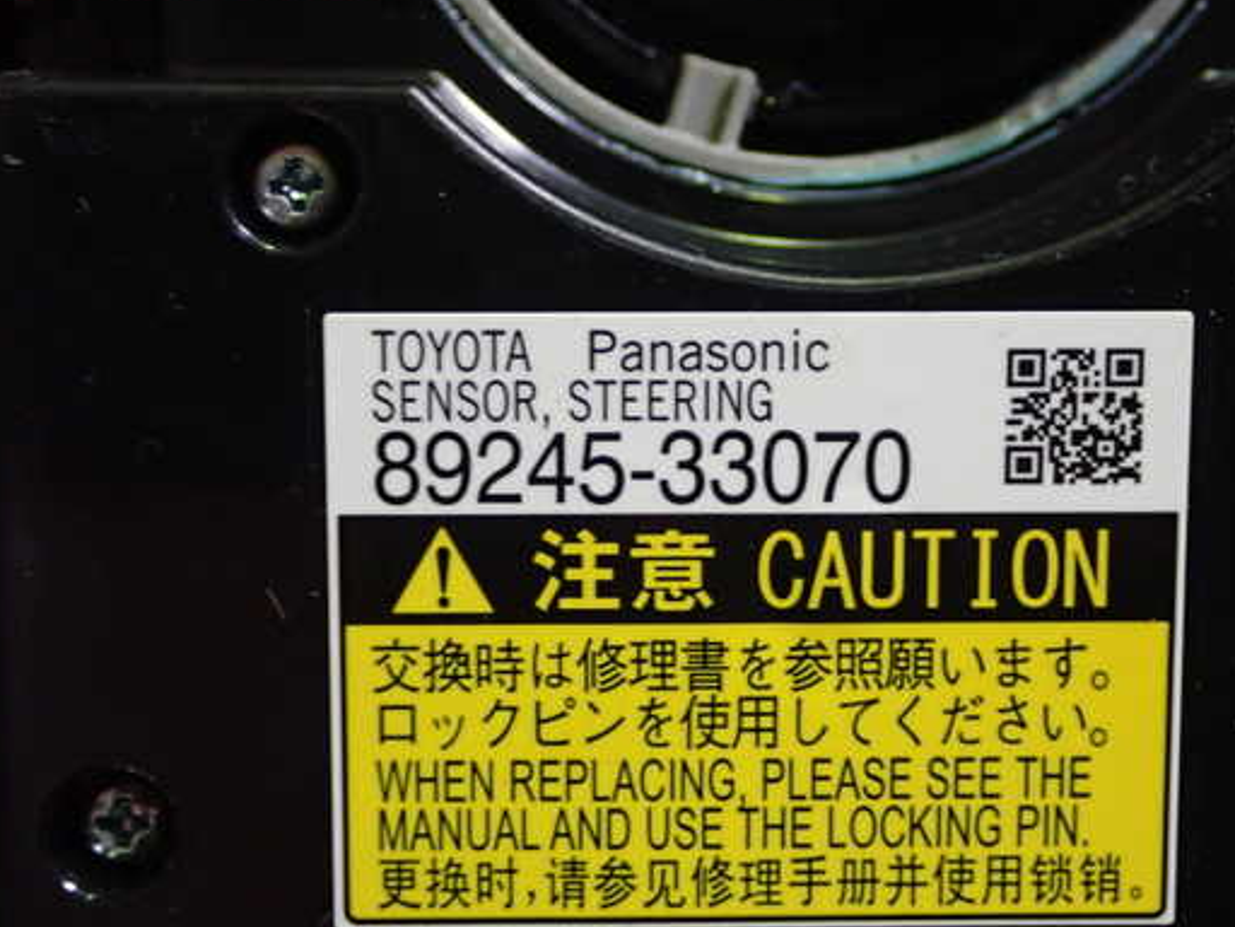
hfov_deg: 28.6
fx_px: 2426
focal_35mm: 68
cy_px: 485
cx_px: 661
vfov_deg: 21.6
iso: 500
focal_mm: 10.35
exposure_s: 1/60
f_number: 3.5
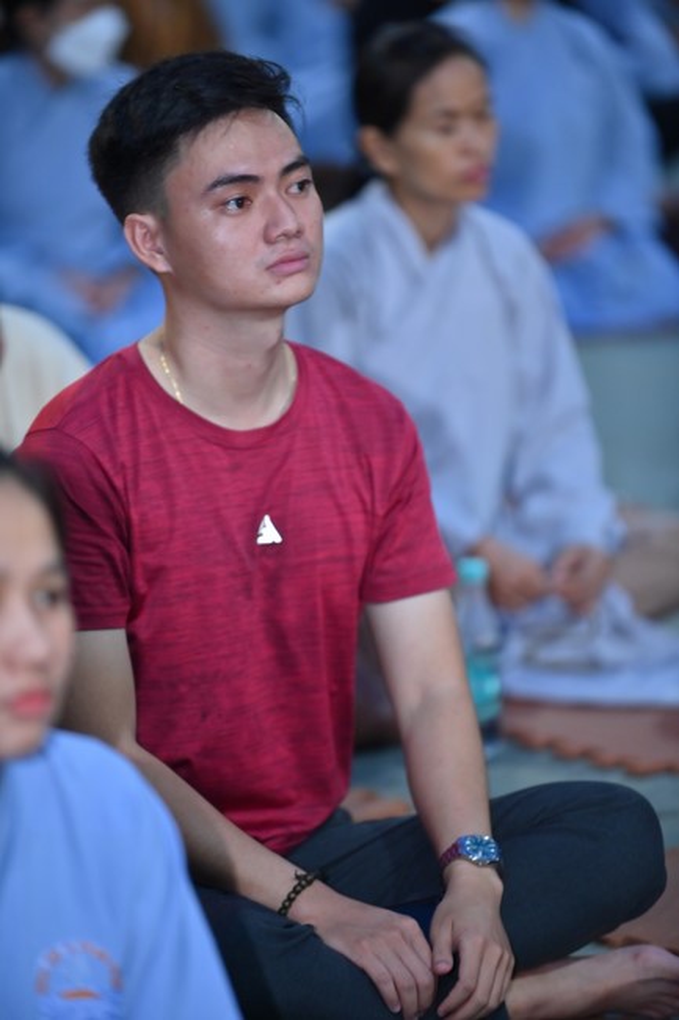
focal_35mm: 180
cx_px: 340
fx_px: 5095
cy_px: 510
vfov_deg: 11.4
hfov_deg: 7.6
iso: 1250
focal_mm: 180
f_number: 2.8
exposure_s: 1/100
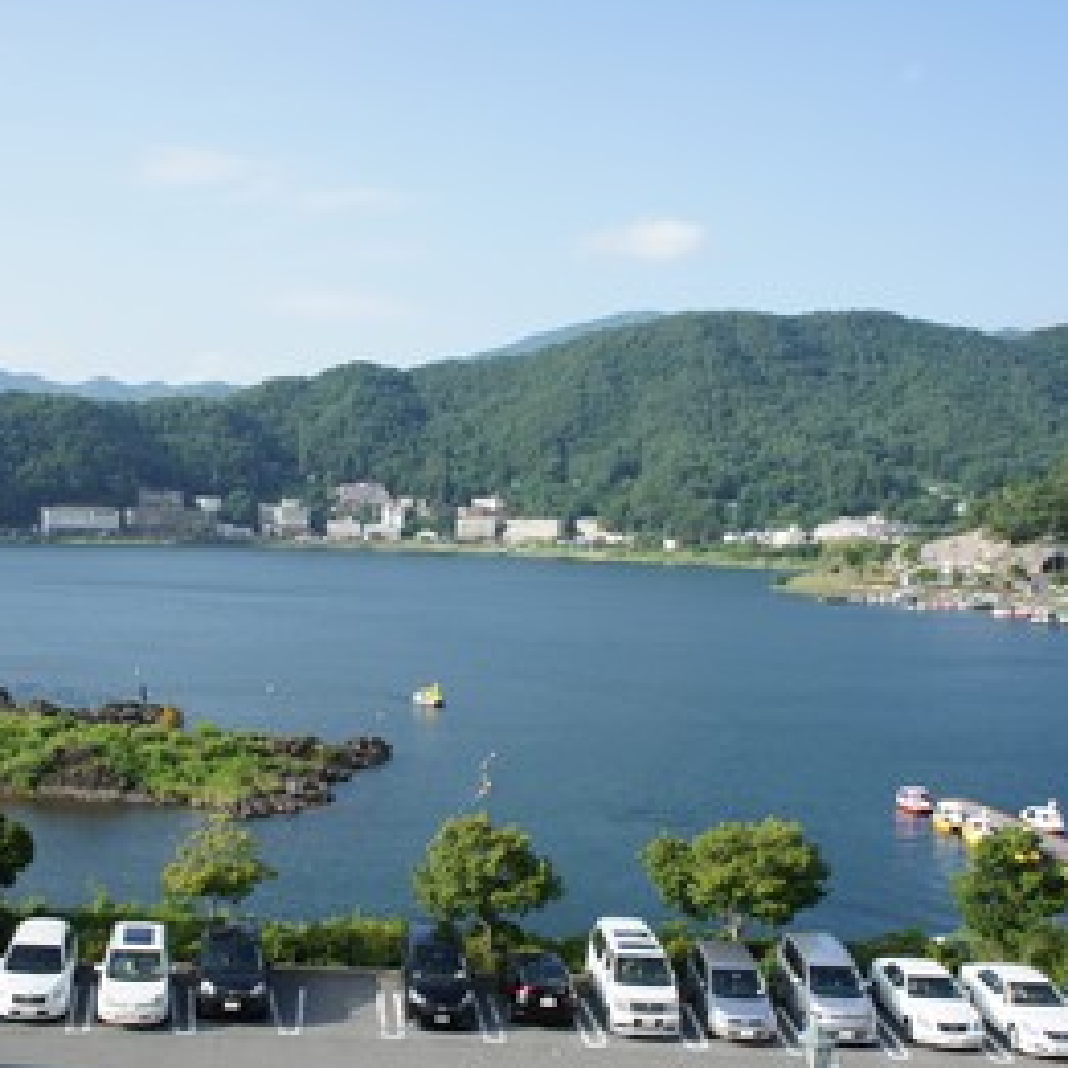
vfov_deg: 42.8
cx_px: 393
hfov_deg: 42.5
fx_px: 1361
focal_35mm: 39
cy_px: 532
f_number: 8
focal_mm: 20
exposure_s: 1/250
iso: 200
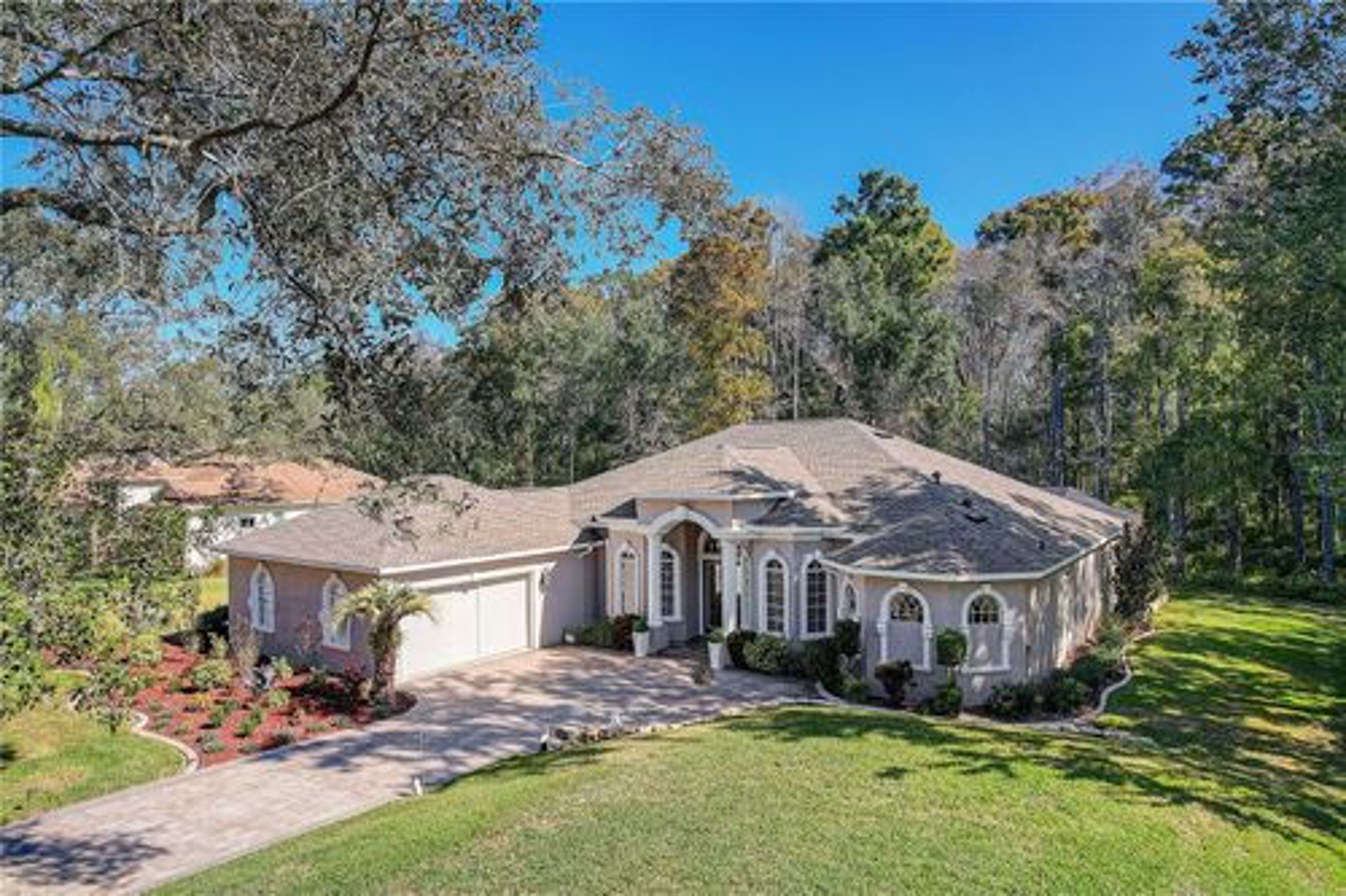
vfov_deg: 57.2
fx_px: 822
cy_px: 448
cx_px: 673
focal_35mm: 22
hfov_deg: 78.6
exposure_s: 1/730
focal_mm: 8.4
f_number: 2.8
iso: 100
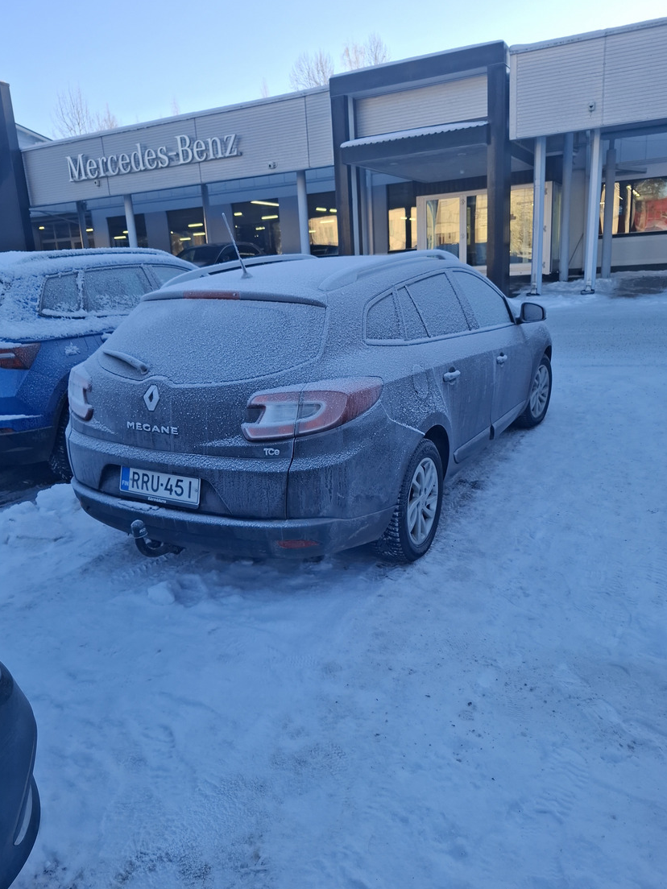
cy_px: 436
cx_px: 325
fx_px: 642
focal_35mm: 25
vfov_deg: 69.4
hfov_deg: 54.9
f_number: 1.8
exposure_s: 1/635
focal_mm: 5.54
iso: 50
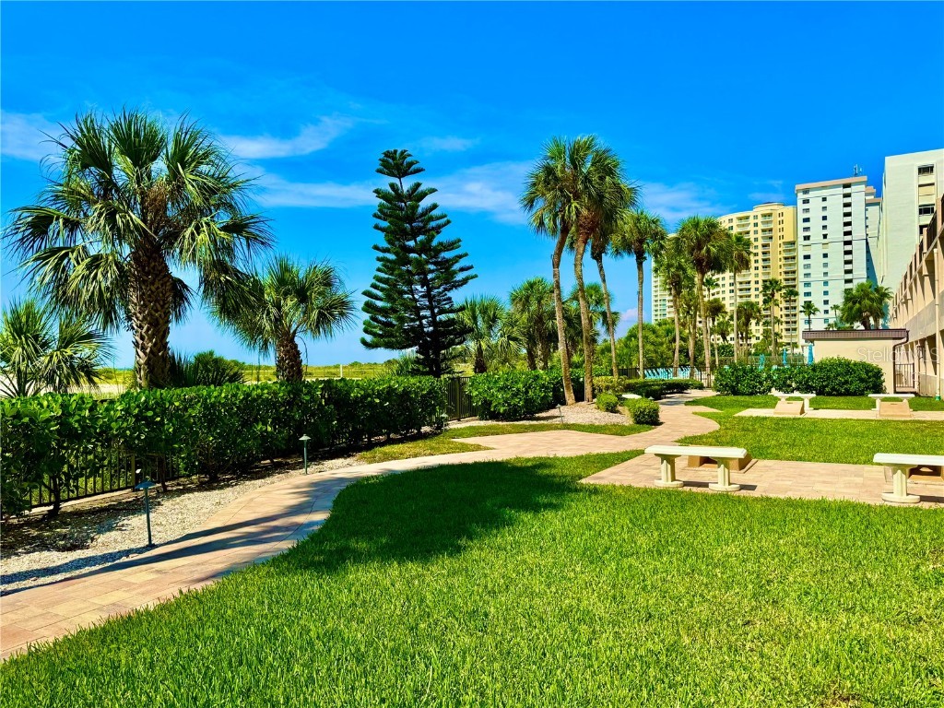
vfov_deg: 56.8
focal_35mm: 24
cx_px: 472
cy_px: 354
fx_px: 654
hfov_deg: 71.6
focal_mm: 6.76
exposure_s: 1/6410
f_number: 1.78
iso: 80
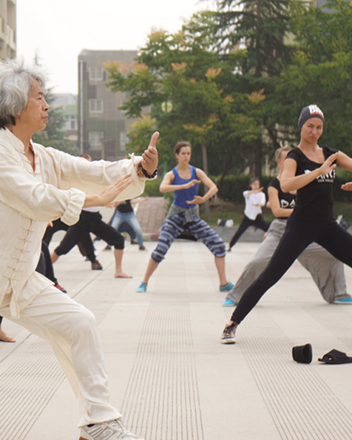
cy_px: 221
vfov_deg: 17.2
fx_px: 1458
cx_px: 110
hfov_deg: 13.7
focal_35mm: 112
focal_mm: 53
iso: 100
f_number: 4
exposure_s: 1/500
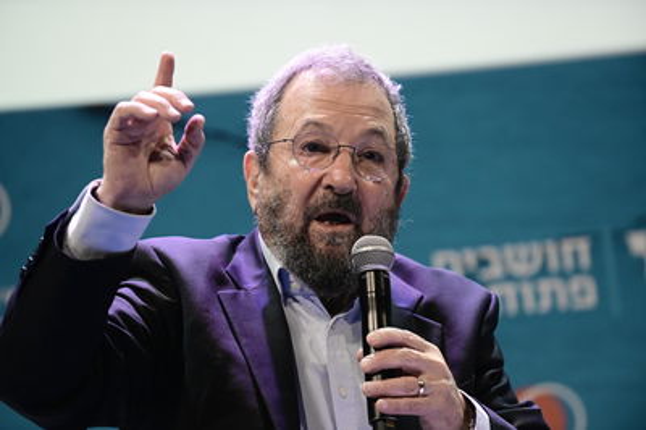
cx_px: 323
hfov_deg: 10.3
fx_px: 3586
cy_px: 215
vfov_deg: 6.9
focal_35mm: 200
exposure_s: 1/500
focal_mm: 200
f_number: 4
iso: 4000
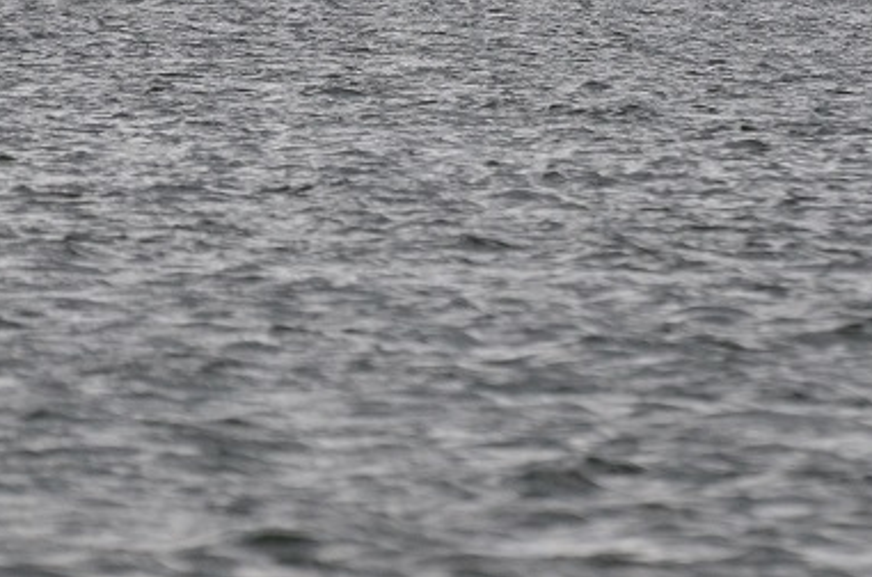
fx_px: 28487
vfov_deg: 1.2
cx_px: 546
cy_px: -175
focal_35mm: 1179
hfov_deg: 1.8
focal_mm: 300
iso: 640
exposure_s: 1/4000
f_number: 5.6
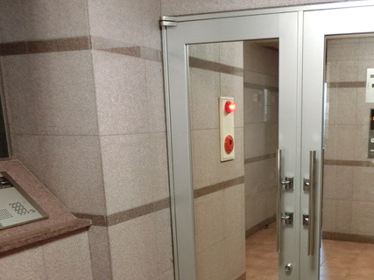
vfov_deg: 33.9
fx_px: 443
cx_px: 272
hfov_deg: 44.5
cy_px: 229
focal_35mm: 41
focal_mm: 4.5
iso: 500
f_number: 3.5
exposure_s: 1/25
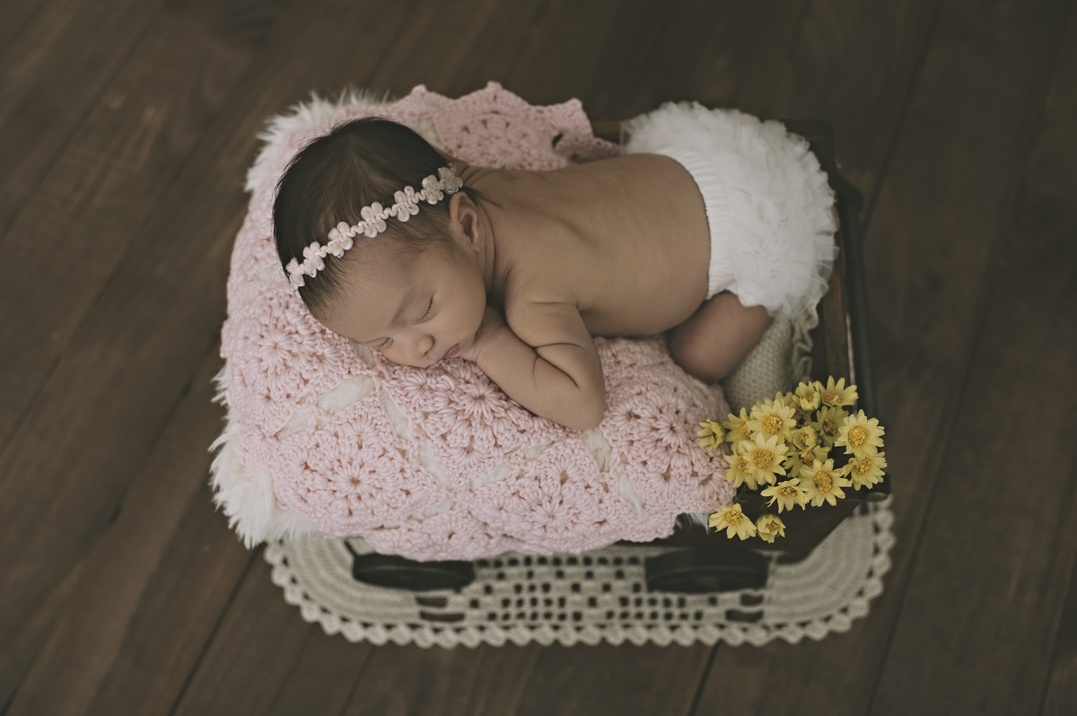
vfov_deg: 37.8
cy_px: 358
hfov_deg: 54.5
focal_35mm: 35
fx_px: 1046
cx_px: 538
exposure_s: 1/250
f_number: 2.8
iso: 200
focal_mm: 35
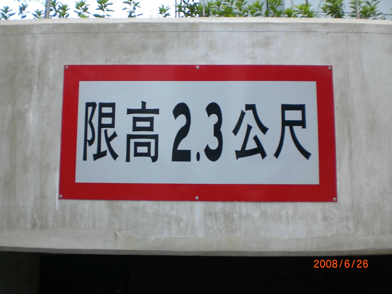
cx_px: 196
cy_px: 147
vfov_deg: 37.7
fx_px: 430
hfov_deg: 49.0
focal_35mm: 38
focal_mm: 6.3
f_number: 3.1
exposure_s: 1/250
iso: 50
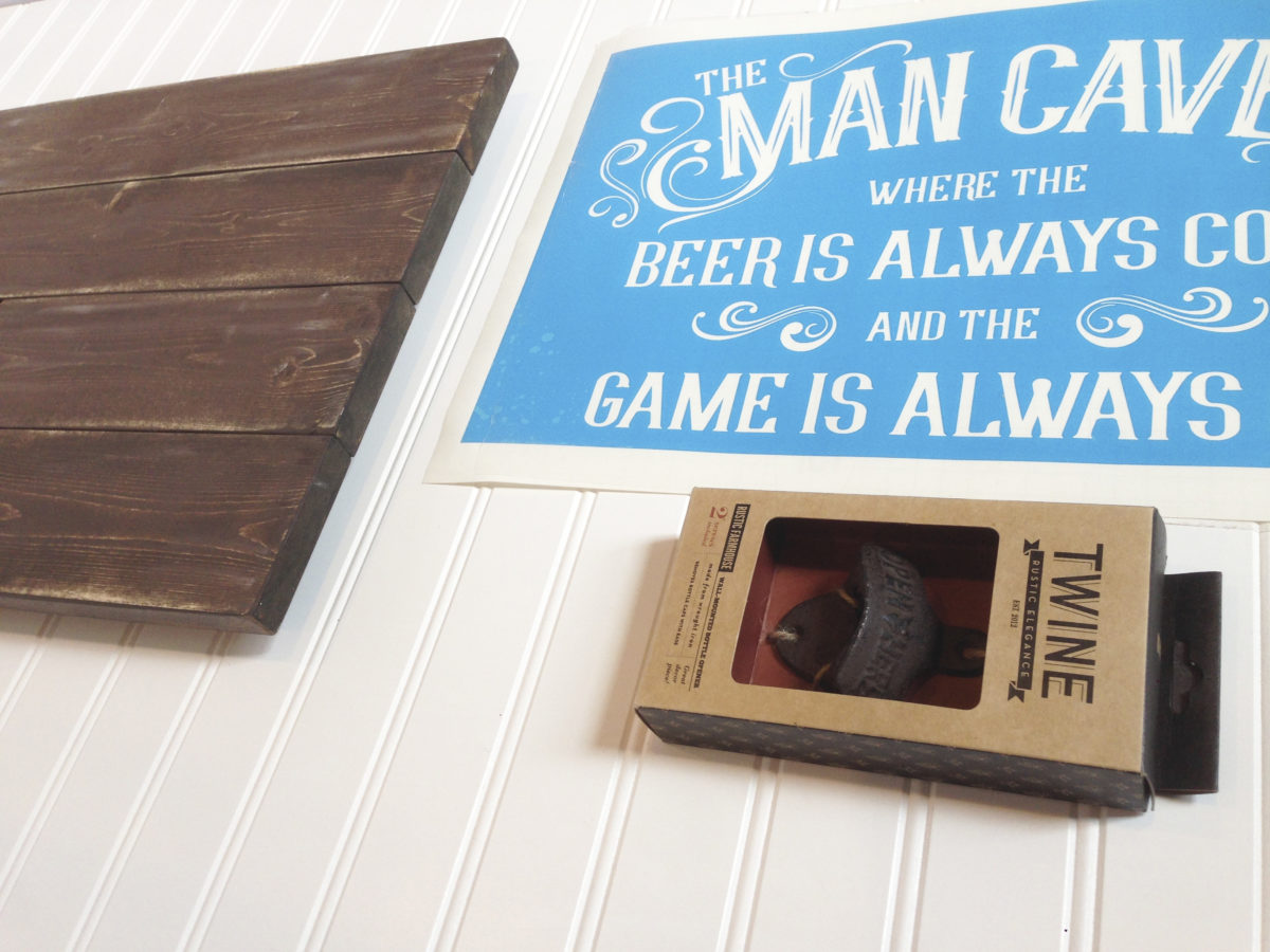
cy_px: 476
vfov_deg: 42.9
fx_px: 1211
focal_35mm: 33
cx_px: 635
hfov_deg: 55.4
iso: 50
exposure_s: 1/30
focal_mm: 4.12
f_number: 2.4
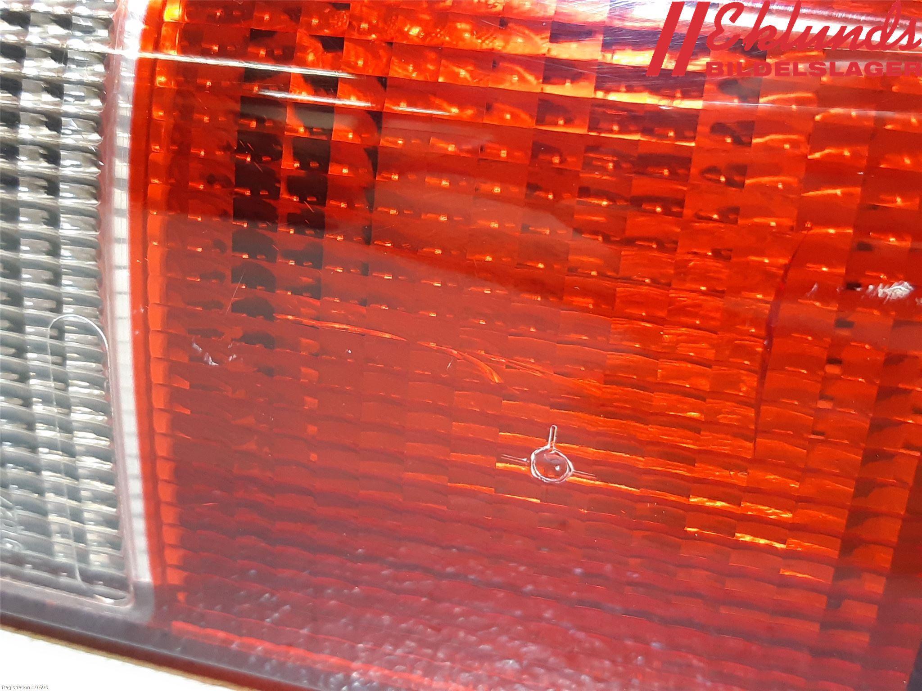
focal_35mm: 26
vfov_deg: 53.1
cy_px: 346
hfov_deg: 67.3
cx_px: 461
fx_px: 693
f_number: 1.7
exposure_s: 1/50
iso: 250
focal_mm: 3.93
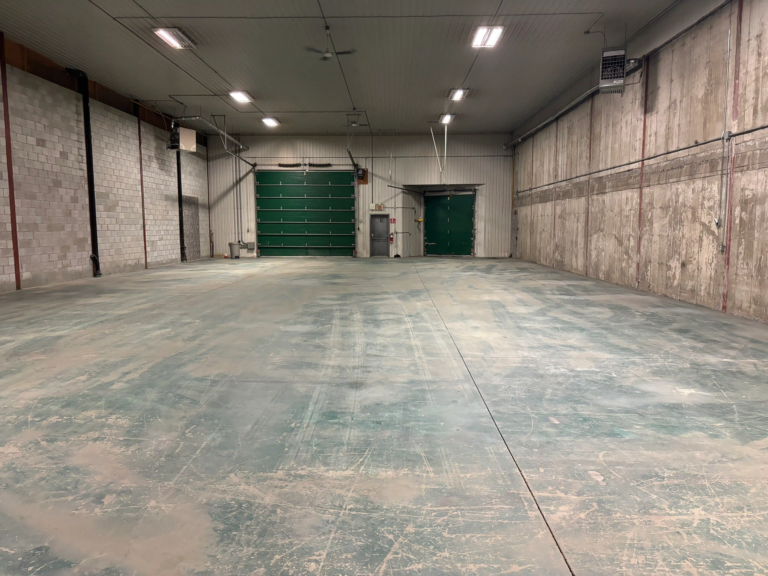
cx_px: 384
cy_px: 288
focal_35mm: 26
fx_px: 577
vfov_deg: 53.1
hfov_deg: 67.3
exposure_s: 1/60
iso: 500
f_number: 1.6
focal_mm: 5.96
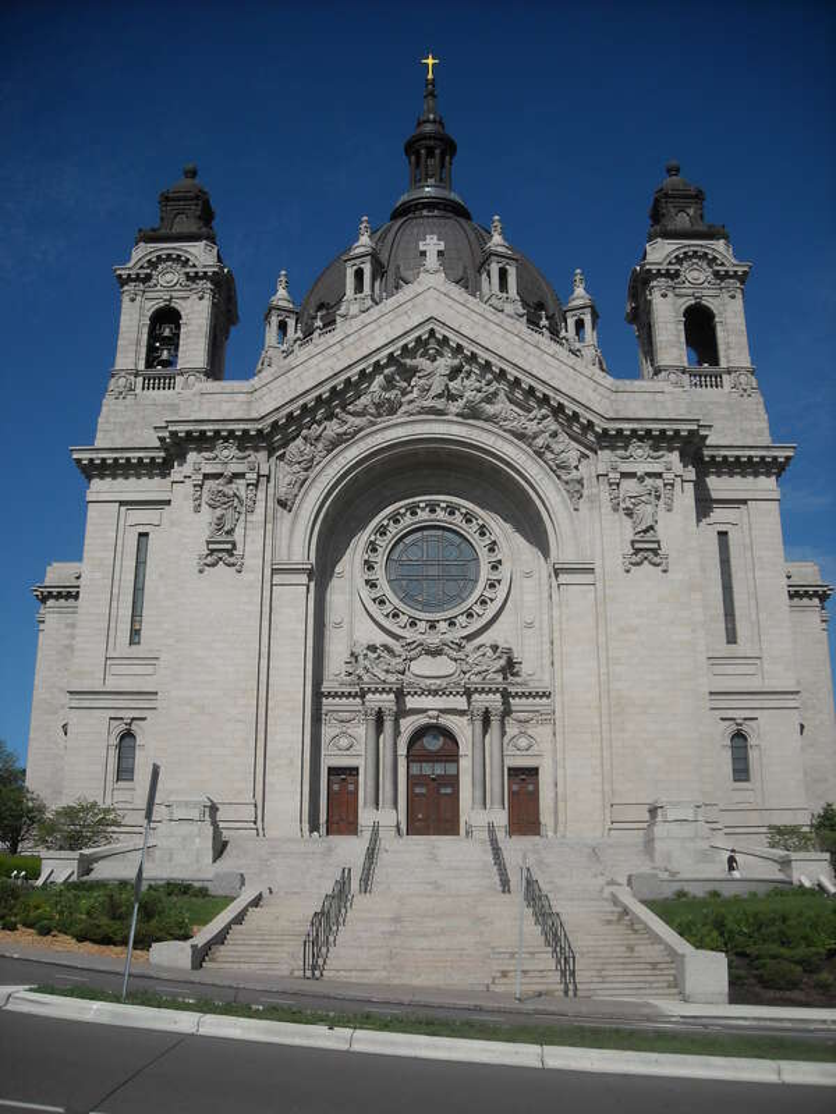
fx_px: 1127
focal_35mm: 35
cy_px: 557
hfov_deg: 40.7
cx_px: 418
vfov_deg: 52.6
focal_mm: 5.7
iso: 64
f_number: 5.6
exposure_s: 1/620
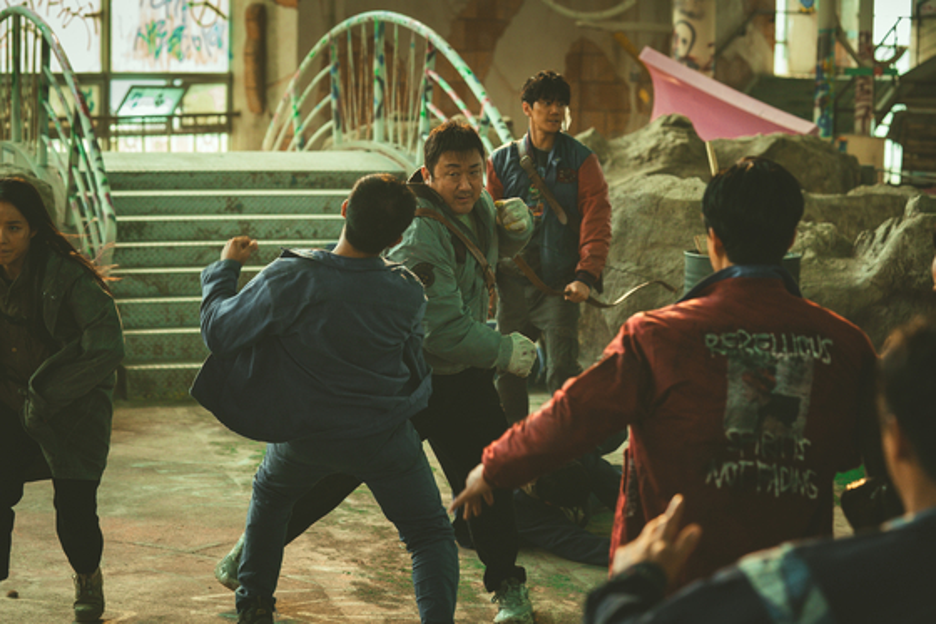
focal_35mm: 89
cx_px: 468
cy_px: 312
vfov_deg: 15.3
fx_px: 2313
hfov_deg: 22.9
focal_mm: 89
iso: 2000
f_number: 4
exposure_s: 1/320
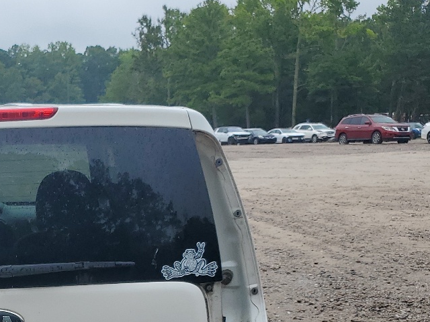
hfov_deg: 27.9
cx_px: -10
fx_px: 807
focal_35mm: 65
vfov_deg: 21.4
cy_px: 359
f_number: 1.5
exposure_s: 1/714
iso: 50
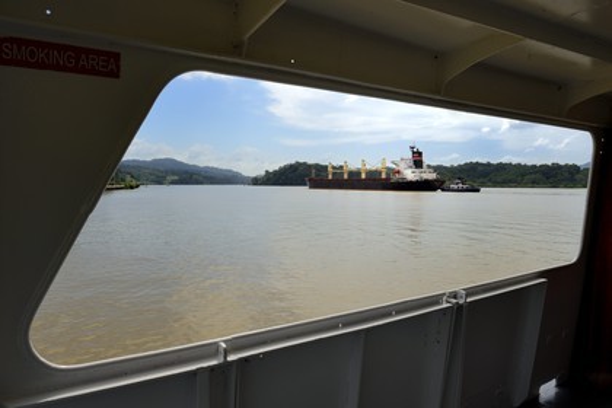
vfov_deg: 53.1
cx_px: 306
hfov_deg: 73.7
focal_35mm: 24
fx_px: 408
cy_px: 204
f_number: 16
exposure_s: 1/250
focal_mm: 24
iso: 200
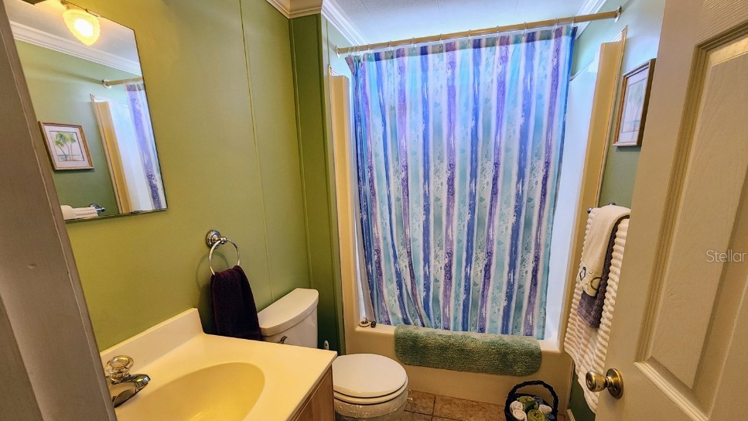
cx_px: 383
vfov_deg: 69.7
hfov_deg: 103.0
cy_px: 255
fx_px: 298
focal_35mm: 15
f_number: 2.2
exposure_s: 1/60
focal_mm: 2.2
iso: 320
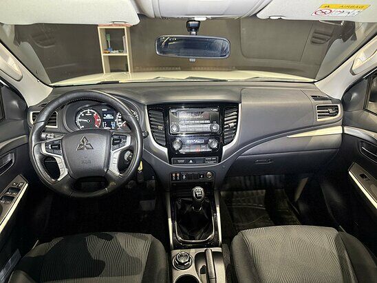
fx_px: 261
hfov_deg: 71.6
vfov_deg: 56.8
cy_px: 142
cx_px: 188
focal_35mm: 24
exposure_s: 1/42
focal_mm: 6.76
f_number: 1.78
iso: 640
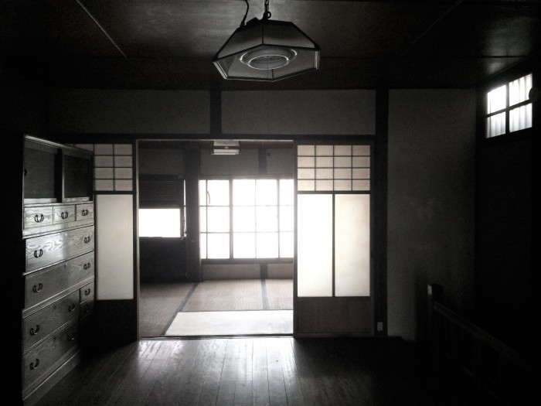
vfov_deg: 46.8
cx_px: 270
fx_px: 469
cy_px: 203
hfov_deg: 60.0
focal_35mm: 30
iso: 200
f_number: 2.2
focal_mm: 4.12
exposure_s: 1/30
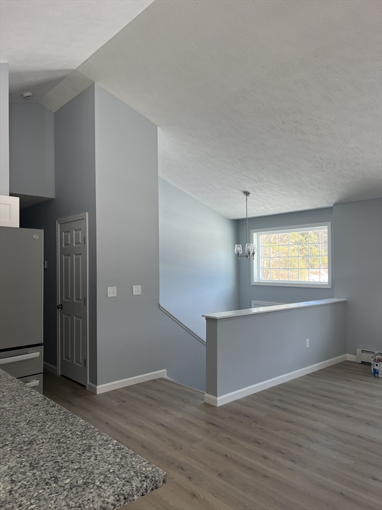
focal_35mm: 26
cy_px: 255
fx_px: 383
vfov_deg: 67.3
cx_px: 191
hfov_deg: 53.1
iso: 32
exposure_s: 1/139
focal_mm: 5.7
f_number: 1.5
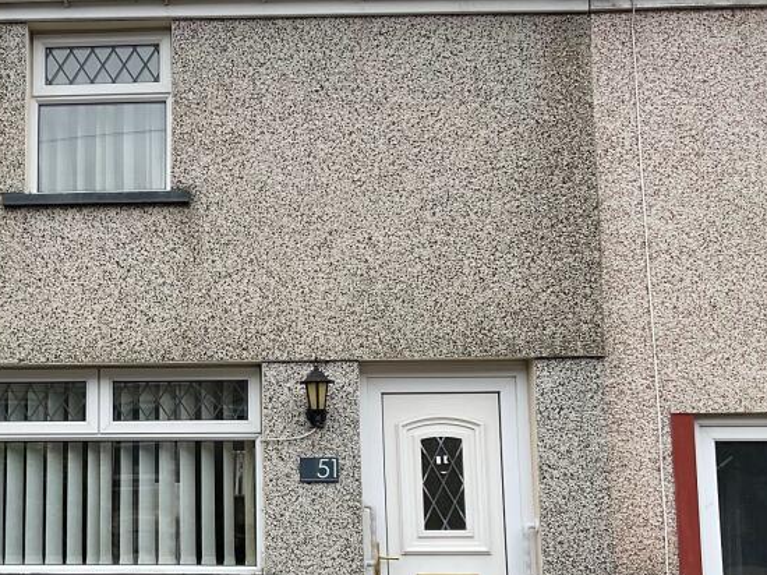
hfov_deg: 34.5
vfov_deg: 26.9
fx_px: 1196
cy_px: 371
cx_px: 162
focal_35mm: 54
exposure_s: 1/206
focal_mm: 3
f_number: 1.8
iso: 16
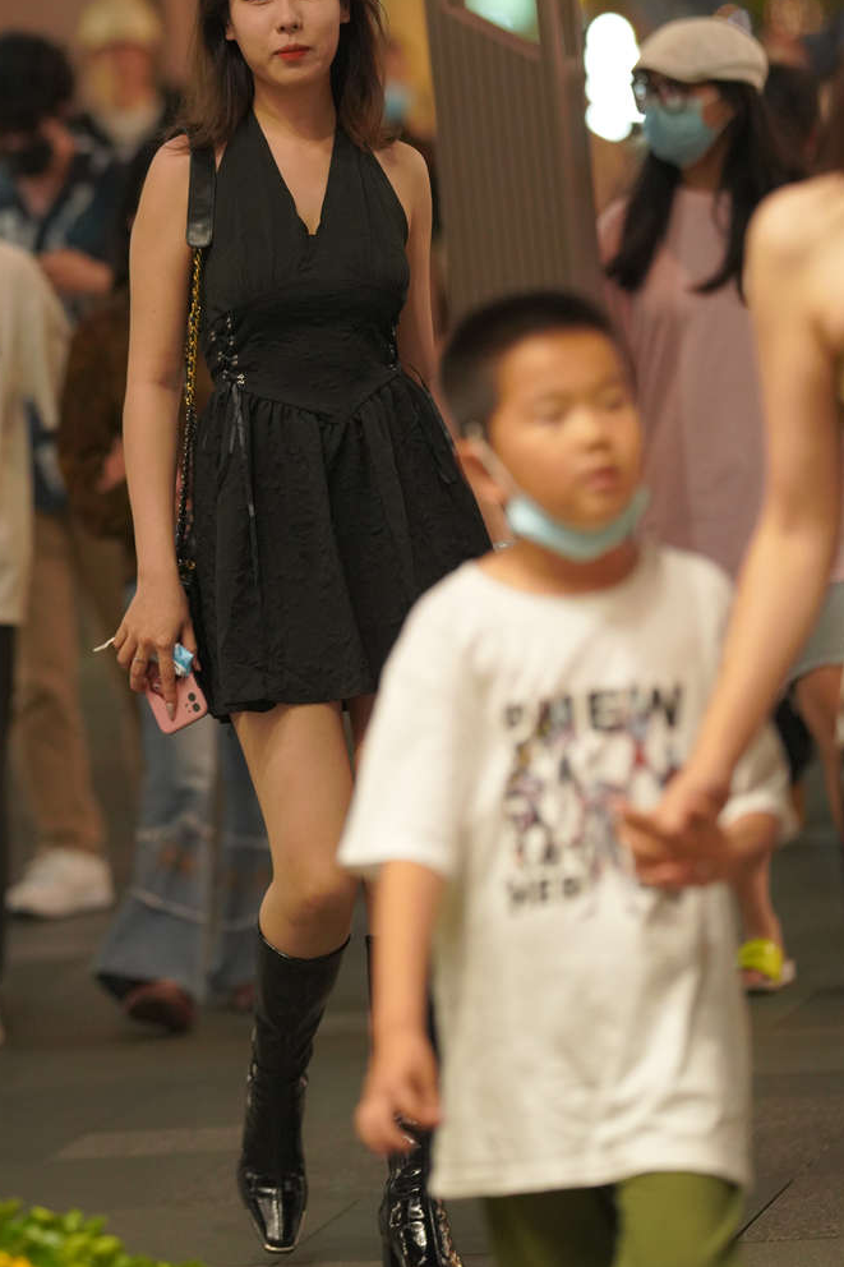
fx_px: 8618
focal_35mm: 245
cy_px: 346
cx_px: 197
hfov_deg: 5.6
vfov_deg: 8.4
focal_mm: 135
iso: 2000
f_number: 2
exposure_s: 1/320
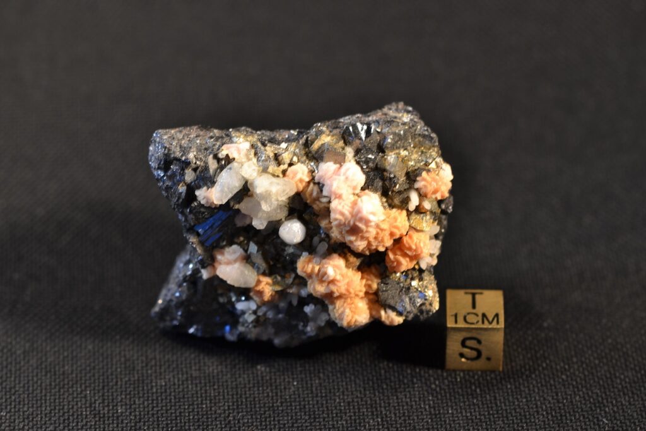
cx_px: 323
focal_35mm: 128
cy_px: 216
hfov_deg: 16.1
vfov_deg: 10.8
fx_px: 2288
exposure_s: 1/4
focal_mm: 85
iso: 100
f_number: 6.3
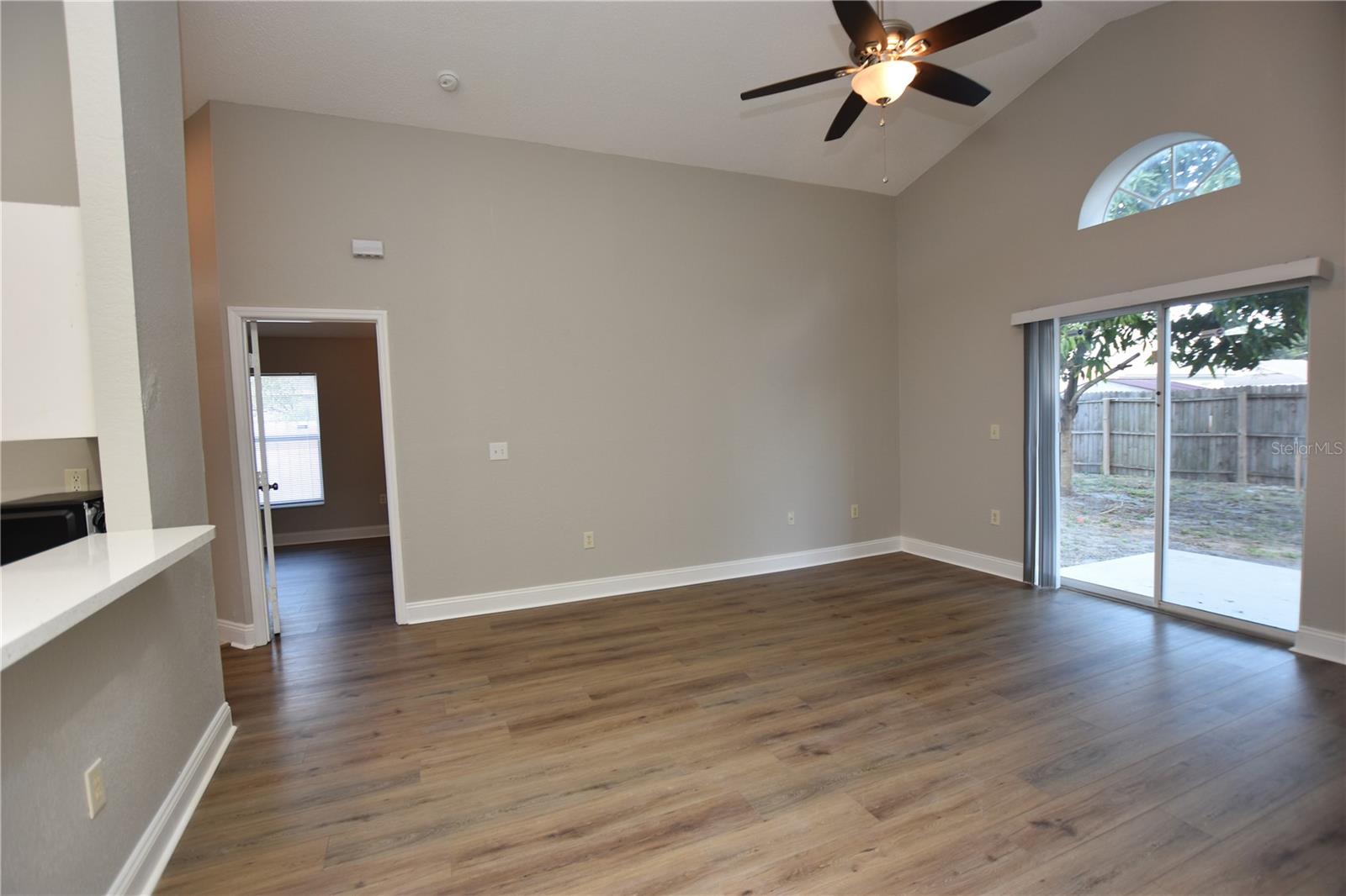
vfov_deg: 77.3
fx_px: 561
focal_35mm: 15
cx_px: 673
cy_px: 448
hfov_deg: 100.4
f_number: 4
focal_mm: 10
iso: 250
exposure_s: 1/60
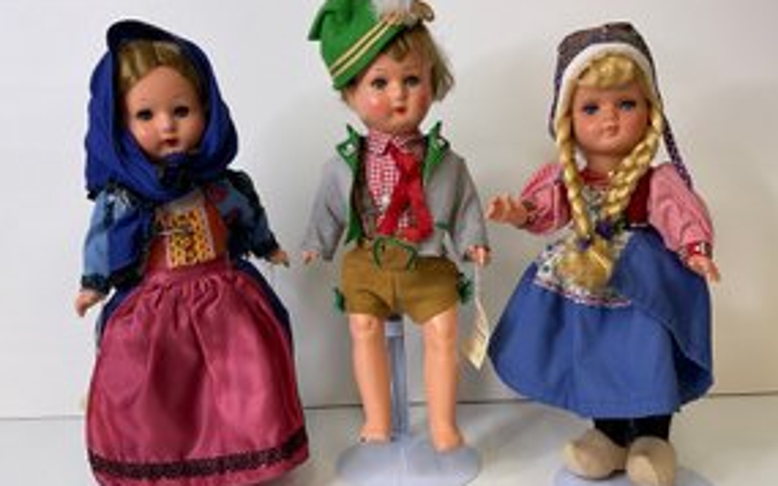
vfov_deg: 34.4
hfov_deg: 52.8
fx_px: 784
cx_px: 400
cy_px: 253
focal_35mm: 37
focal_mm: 3
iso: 40
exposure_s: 1/120
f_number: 1.8
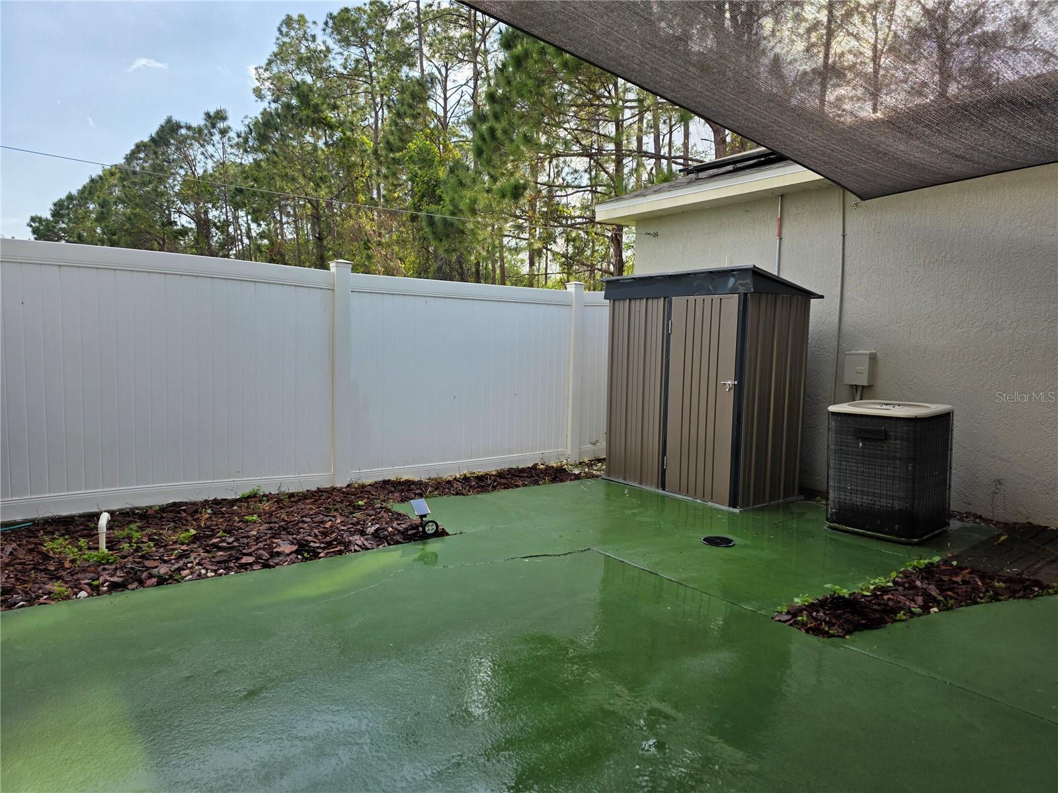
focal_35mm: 23
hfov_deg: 73.9
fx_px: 703
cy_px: 396
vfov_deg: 58.9
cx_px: 529
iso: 80
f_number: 1.7
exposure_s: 1/2723
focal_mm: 6.3
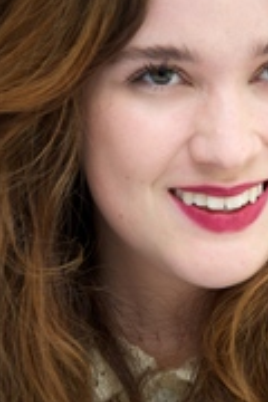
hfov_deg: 2.5
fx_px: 6208
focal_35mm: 556
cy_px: 210
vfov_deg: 3.7
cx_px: 219
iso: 500
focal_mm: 250
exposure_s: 1/60
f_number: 5.6
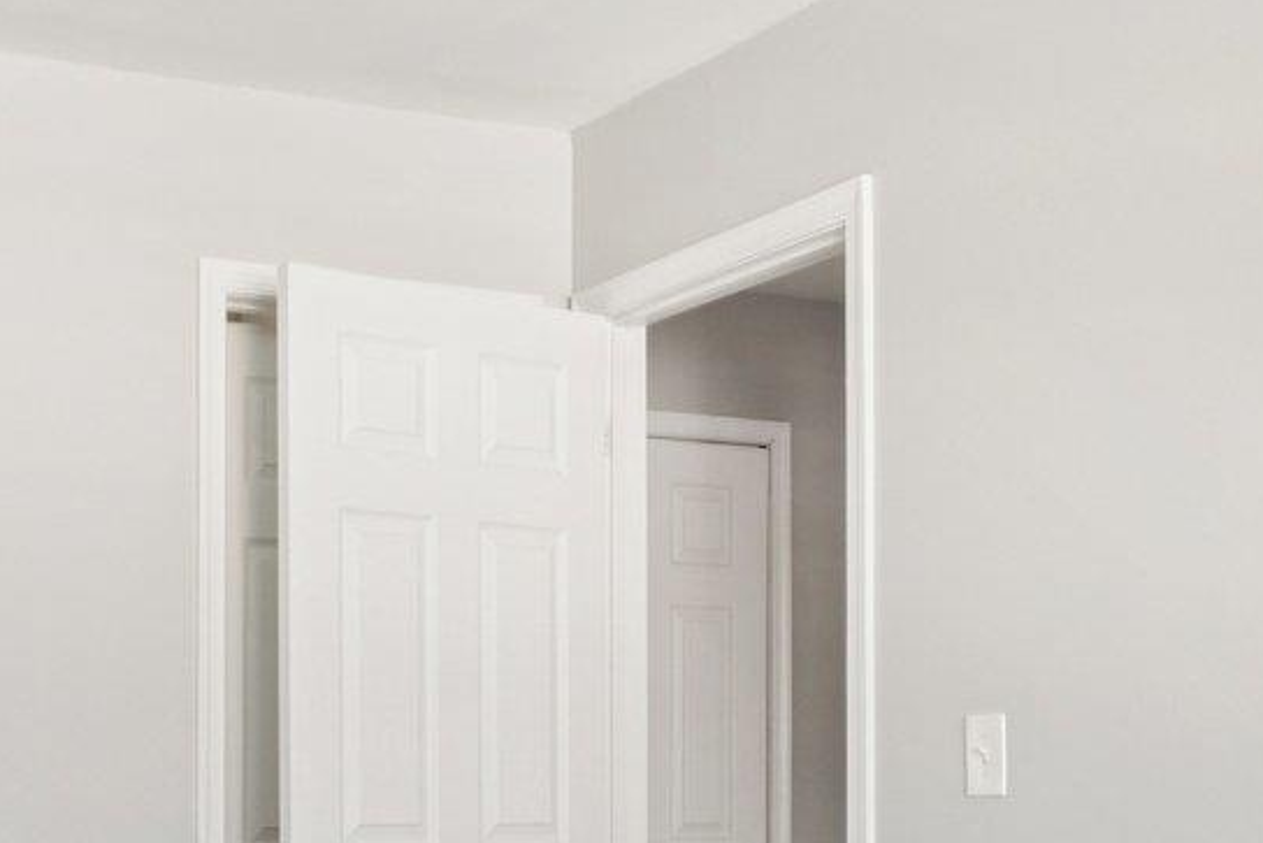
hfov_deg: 30.8
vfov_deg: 20.6
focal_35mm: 64
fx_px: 2246
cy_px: 830
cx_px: 293
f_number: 8
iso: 400
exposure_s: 1/50
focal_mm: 17
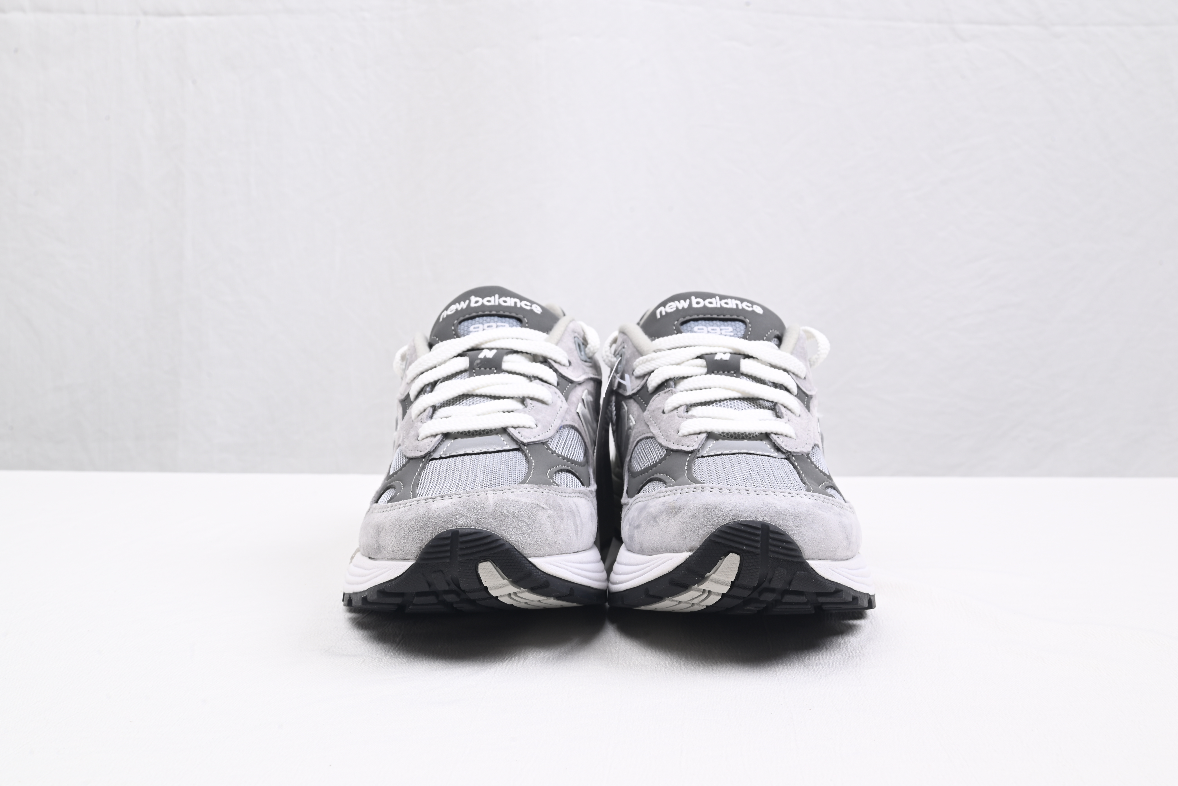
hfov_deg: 48.4
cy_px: 393
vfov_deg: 33.4
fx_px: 1309
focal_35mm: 40
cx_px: 589
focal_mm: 40
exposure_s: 1/2
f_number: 16
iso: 100
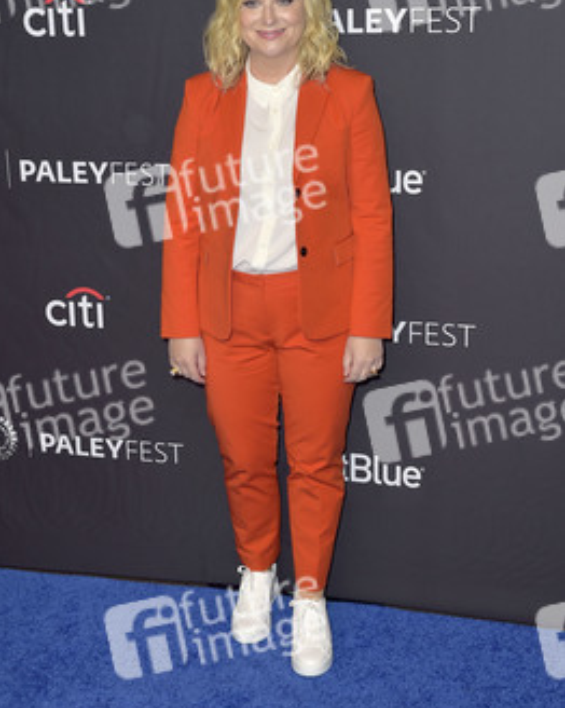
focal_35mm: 55
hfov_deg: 27.6
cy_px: 304
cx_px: 279
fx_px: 1151
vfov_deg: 34.1
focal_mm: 48
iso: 250
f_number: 5.6
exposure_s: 1/250
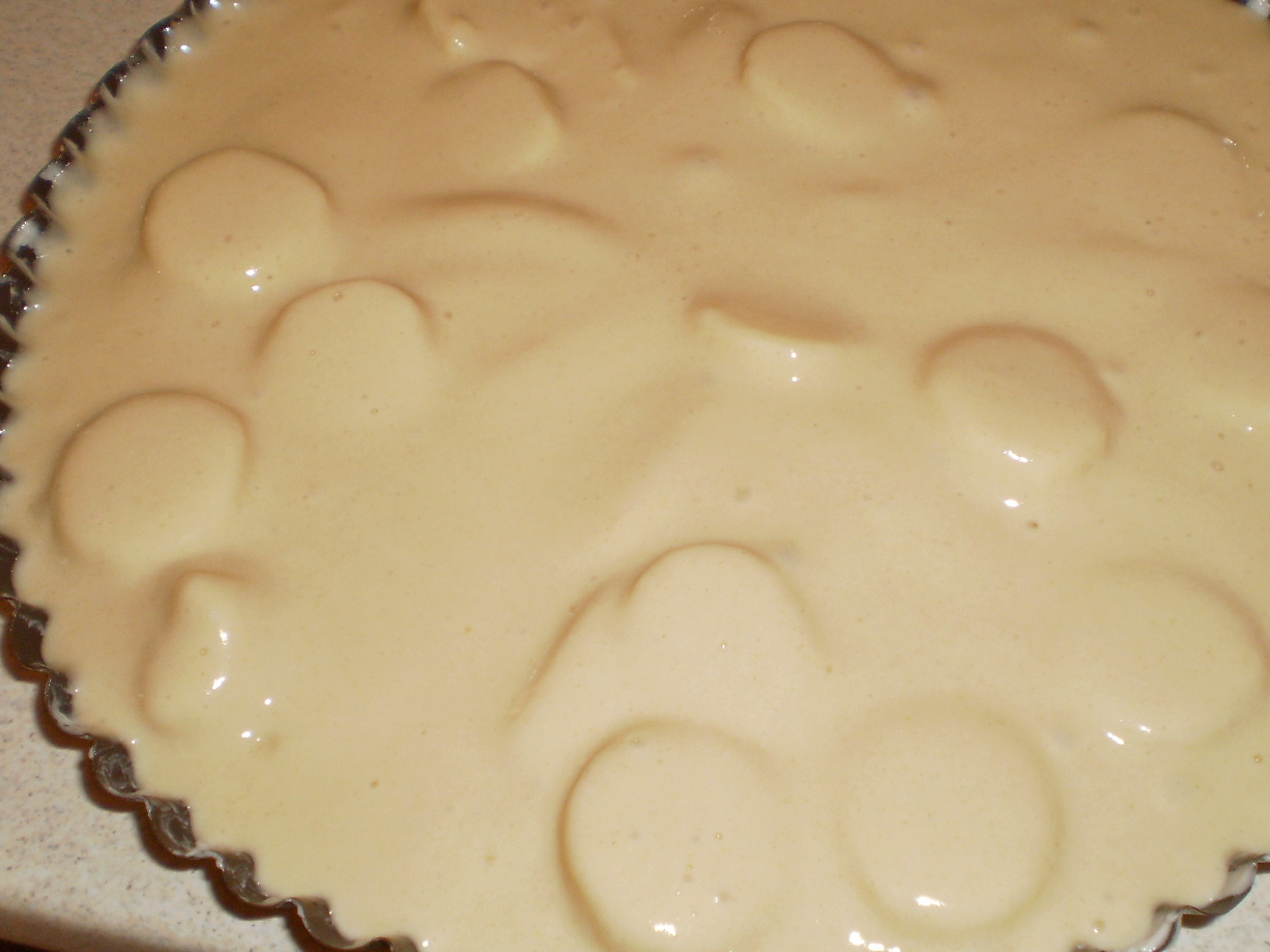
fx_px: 1724
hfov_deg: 40.3
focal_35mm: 47
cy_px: 420
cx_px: 728
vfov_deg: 30.8
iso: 125
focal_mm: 6.3
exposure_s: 1/30
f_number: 3.1
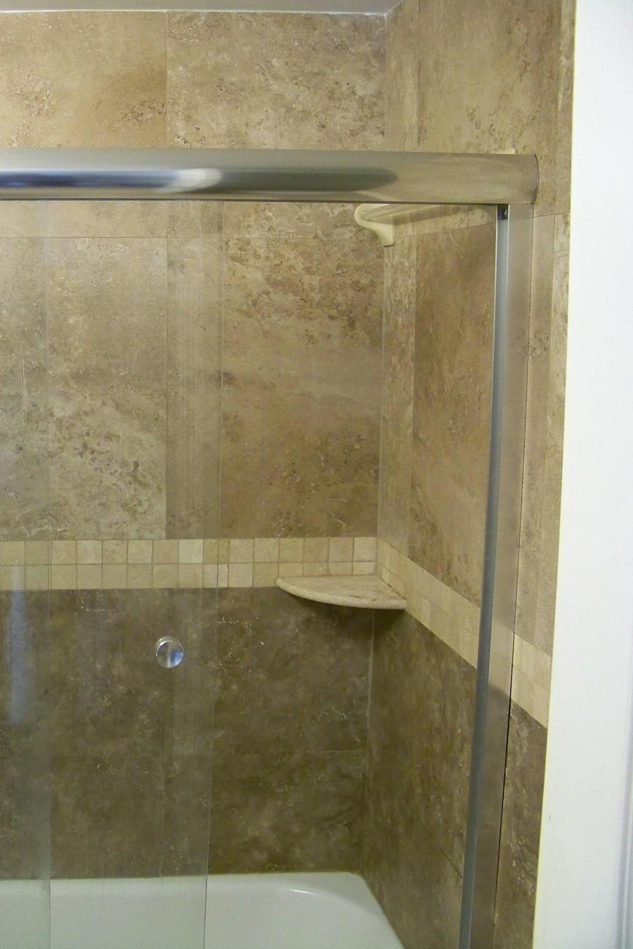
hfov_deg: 27.6
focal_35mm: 46
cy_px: 474
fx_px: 1213
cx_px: 2
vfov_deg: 42.7
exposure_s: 1/30
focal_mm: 5.85
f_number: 2.8
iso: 250
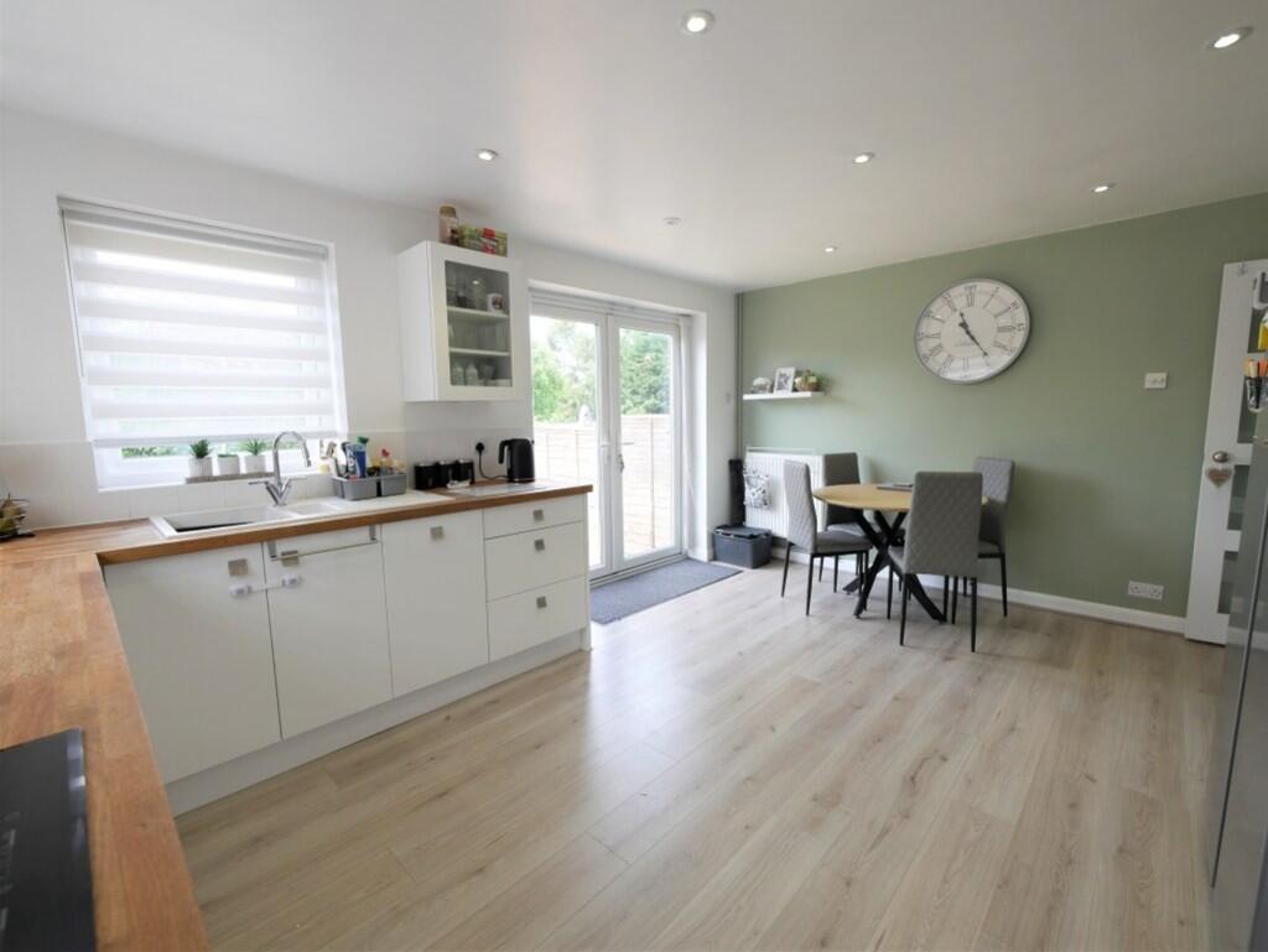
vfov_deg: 85.7
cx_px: 634
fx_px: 513
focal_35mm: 14
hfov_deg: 102.0
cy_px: 476
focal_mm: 7
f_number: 4
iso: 200
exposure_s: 1/100
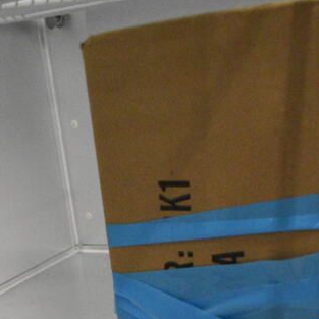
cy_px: 447
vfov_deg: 22.2
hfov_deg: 25.6
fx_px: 699
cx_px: 113
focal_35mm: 67
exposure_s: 1/160
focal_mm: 18
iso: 6400
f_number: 6.3
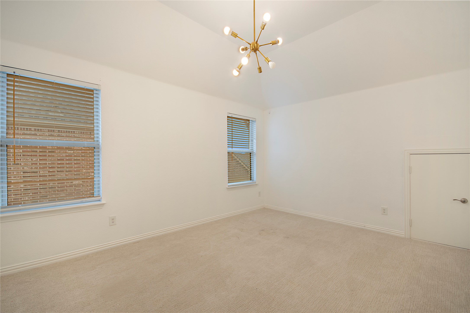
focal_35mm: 15
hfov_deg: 100.4
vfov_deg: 77.3
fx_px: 196
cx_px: 235
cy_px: 156
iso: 100
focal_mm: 10
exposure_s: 1/30
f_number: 8
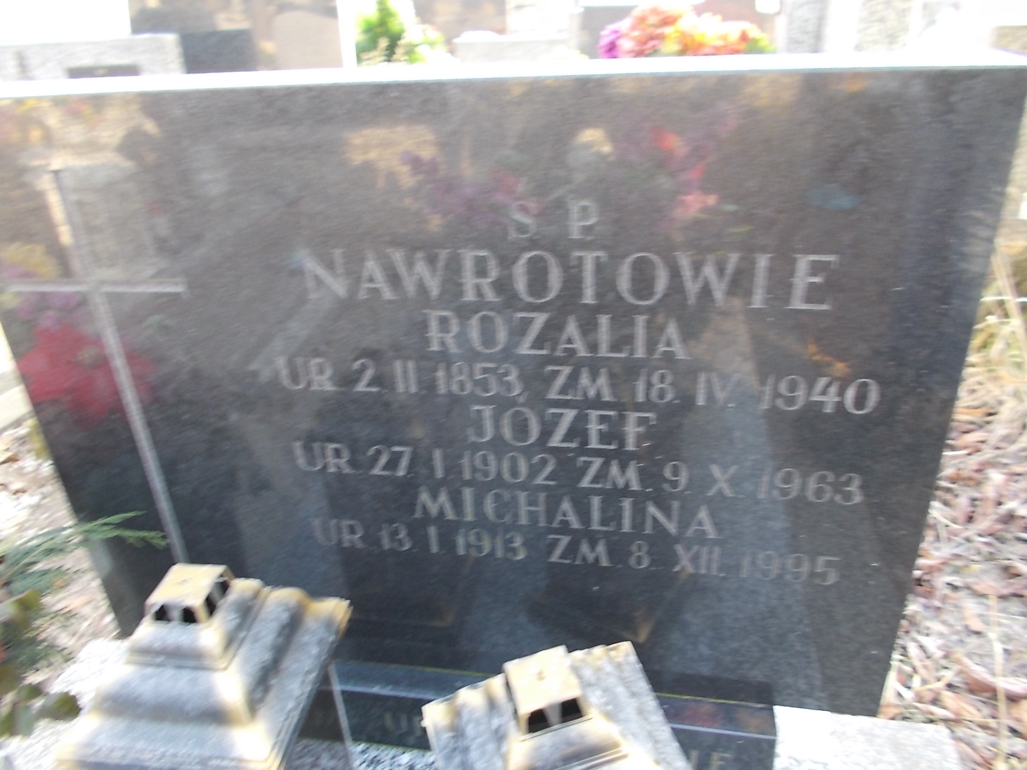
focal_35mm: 26
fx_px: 771
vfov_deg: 53.1
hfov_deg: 67.3
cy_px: 385
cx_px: 514
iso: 125
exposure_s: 1/25
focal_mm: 4.6
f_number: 3.2
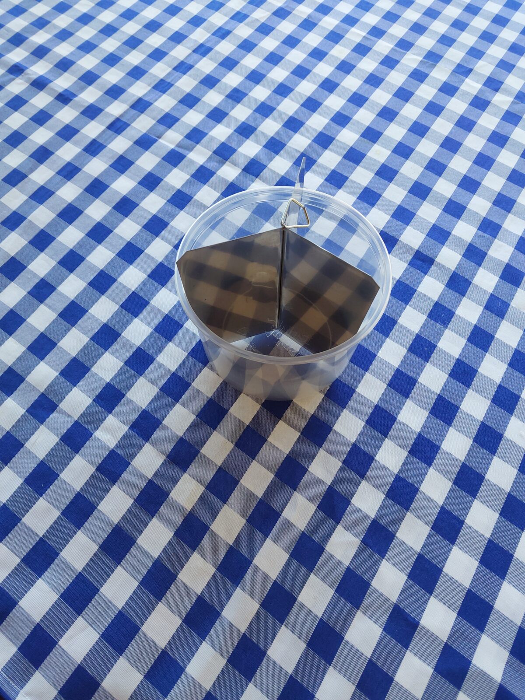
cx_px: 262
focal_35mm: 30
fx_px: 607
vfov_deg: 60.0
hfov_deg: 46.8
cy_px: 350
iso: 125
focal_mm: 4.6
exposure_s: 1/120
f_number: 1.8
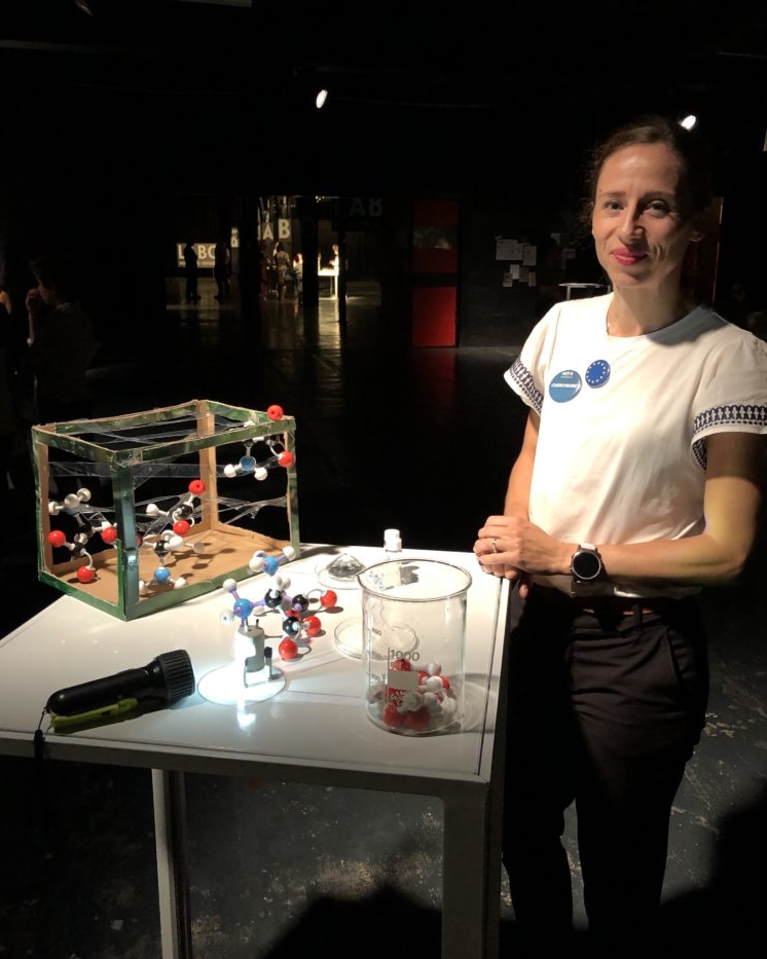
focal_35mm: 30
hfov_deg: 48.5
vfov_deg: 58.7
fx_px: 852
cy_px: 449
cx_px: 389
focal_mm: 3.99
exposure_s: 1/17
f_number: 1.8
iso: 80
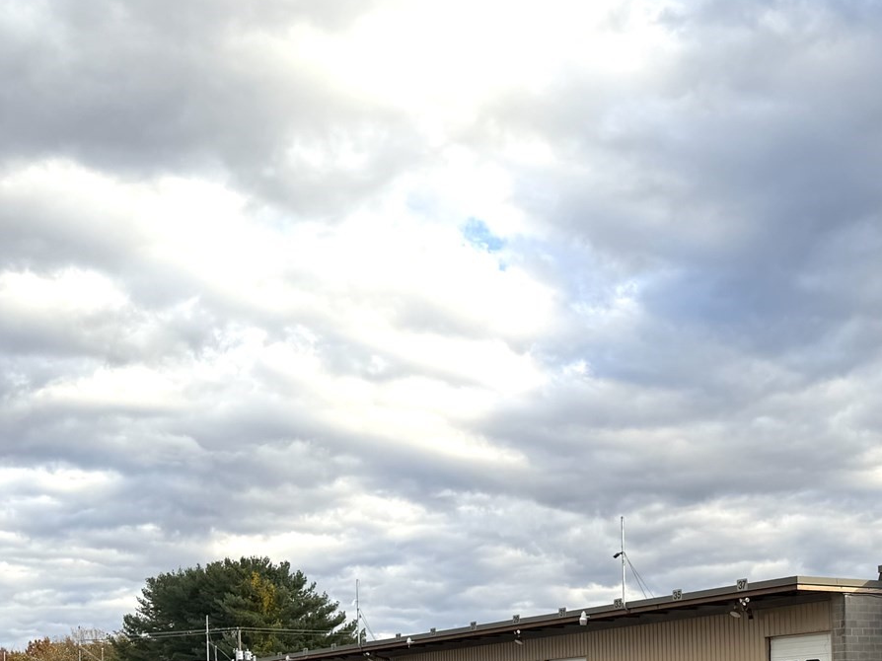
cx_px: 757
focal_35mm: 55
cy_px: 658
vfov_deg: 25.3
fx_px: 1401
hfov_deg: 33.5
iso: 80
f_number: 1.78
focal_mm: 6.76
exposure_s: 1/2000
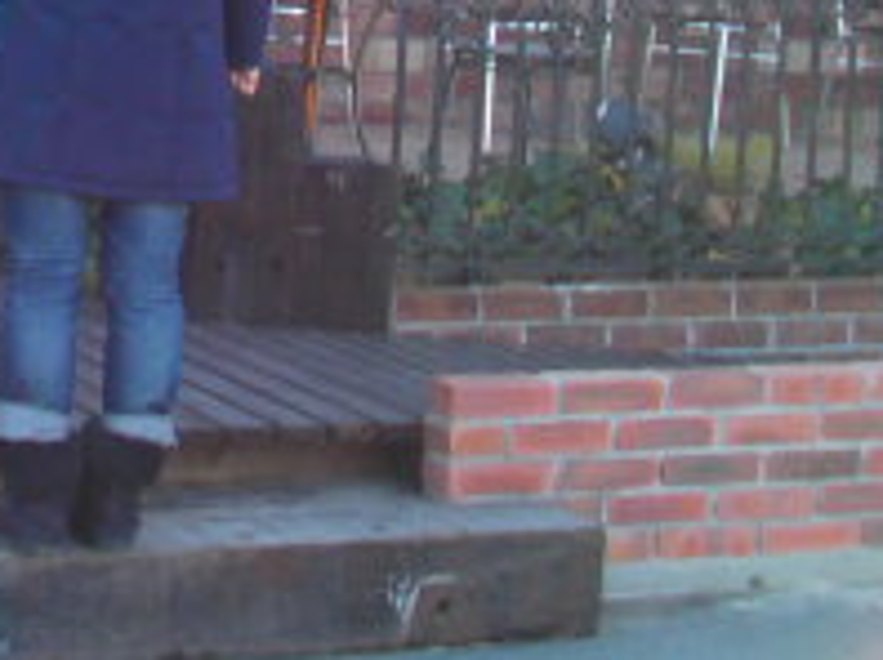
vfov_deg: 11.5
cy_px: -370
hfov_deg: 15.3
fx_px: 3134
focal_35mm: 123
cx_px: -245
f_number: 3.5
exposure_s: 1/58.7
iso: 50
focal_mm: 6.3
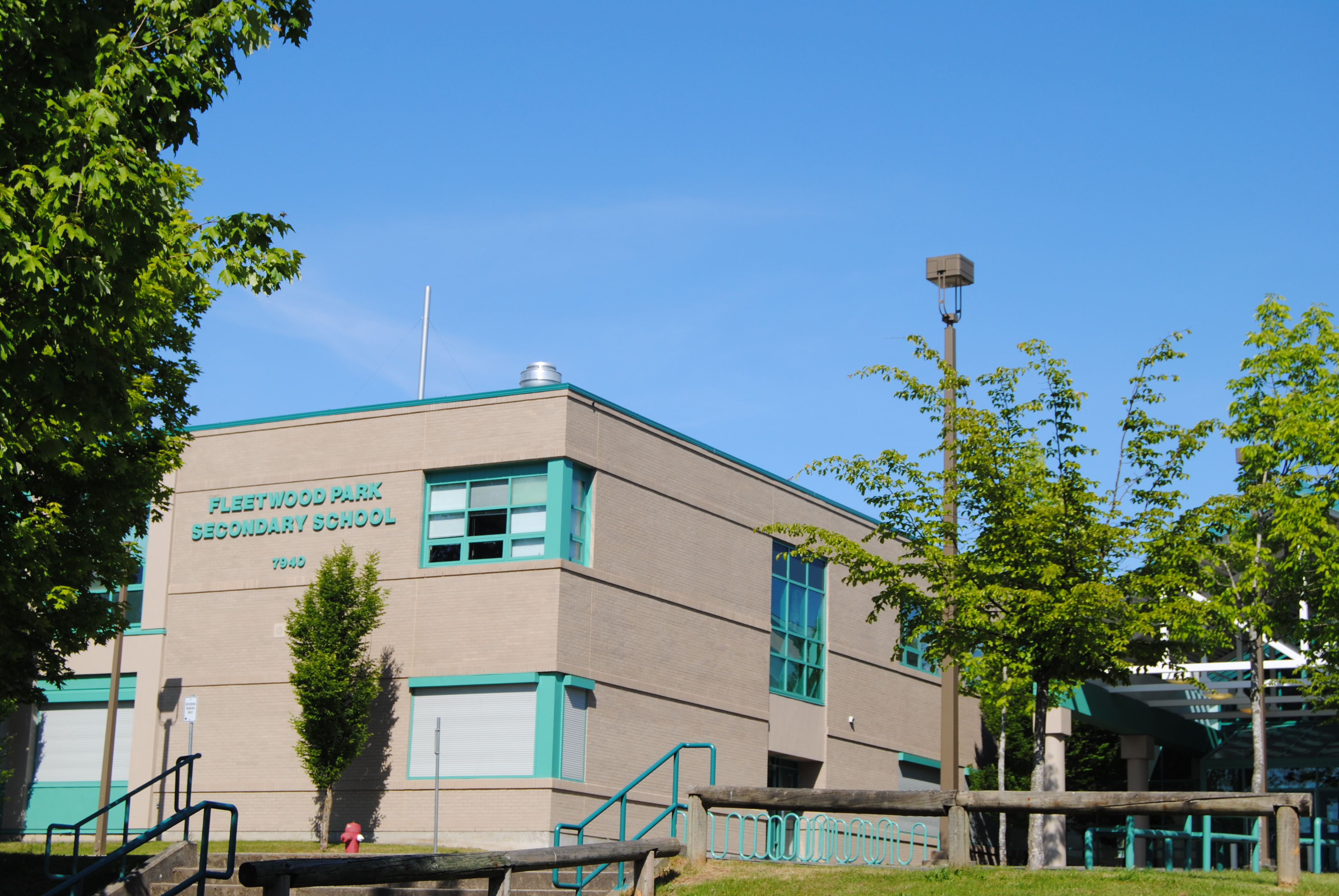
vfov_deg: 22.7
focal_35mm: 60
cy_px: 448
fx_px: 2234
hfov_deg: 33.4
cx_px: 670
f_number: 9
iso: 100
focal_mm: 40
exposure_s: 1/320
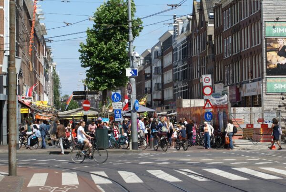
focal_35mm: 105
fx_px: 835
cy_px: 96
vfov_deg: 13.1
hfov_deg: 19.4
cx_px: 143
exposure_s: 1/160
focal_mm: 70
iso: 100
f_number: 10
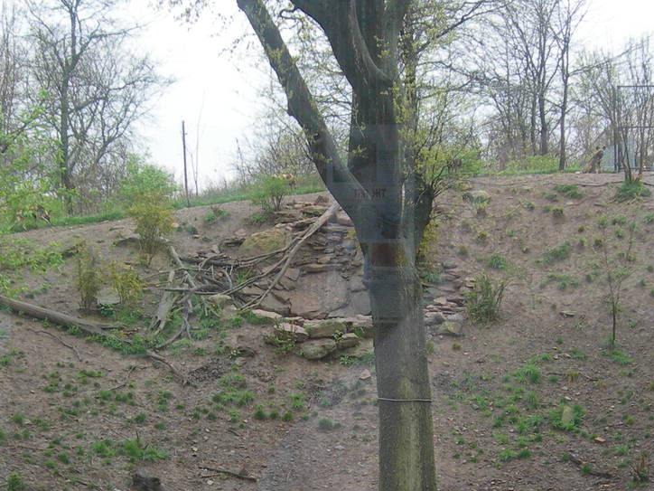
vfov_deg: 17.3
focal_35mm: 84
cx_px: 289
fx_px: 1587
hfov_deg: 23.3
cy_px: 441
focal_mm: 7.8
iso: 50
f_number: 2.8
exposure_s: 1/127
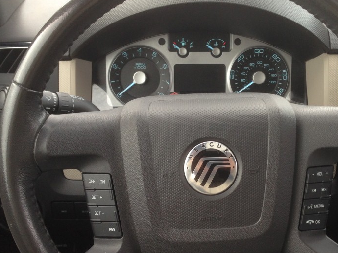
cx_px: 207
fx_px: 478
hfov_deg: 38.7
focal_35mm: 49
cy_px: 134
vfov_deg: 29.7
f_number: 2.4
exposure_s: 1/40
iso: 50
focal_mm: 4.13
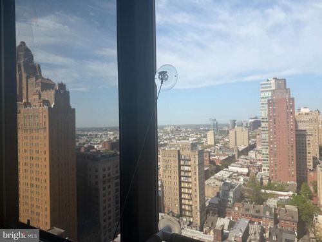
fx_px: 223
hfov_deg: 71.6
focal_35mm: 24
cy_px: 121
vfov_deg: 56.8
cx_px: 161
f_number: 1.78
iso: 80
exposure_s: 1/3425
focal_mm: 6.76
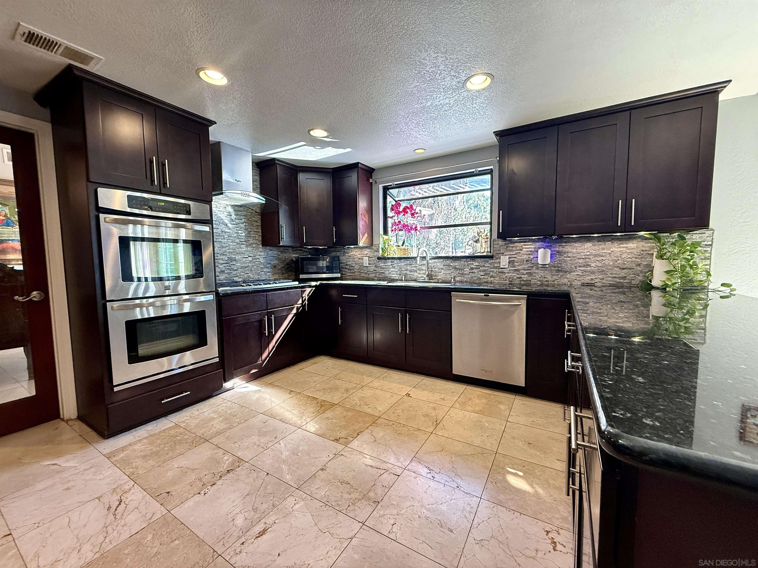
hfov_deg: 102.1
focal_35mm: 14
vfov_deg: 85.7
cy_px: 284
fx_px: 307
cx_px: 379
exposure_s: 1/120
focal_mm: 2.22
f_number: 2.2
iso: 500
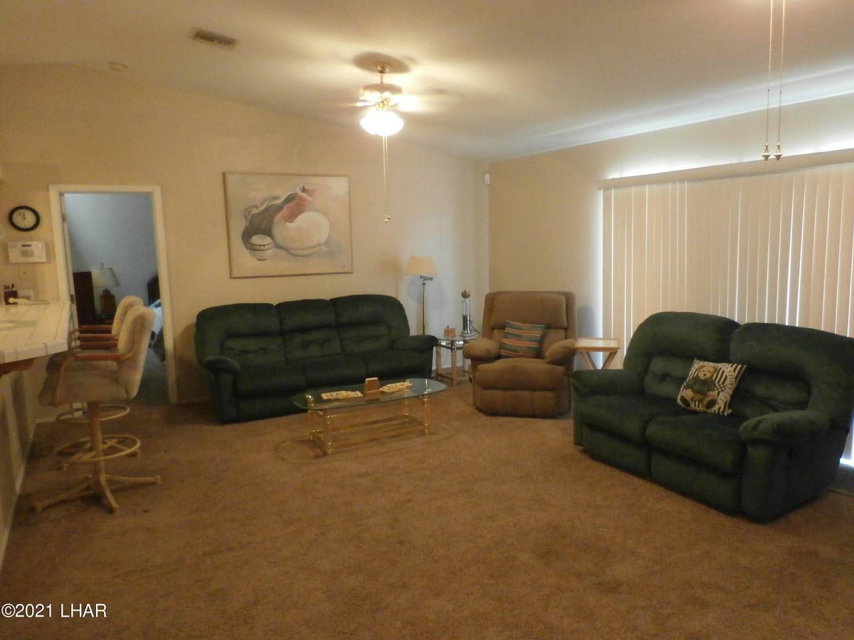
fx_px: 617
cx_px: 427
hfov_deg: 69.4
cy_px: 320
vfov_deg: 54.9
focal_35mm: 25
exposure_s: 1/30
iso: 800
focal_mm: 4.5
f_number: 3
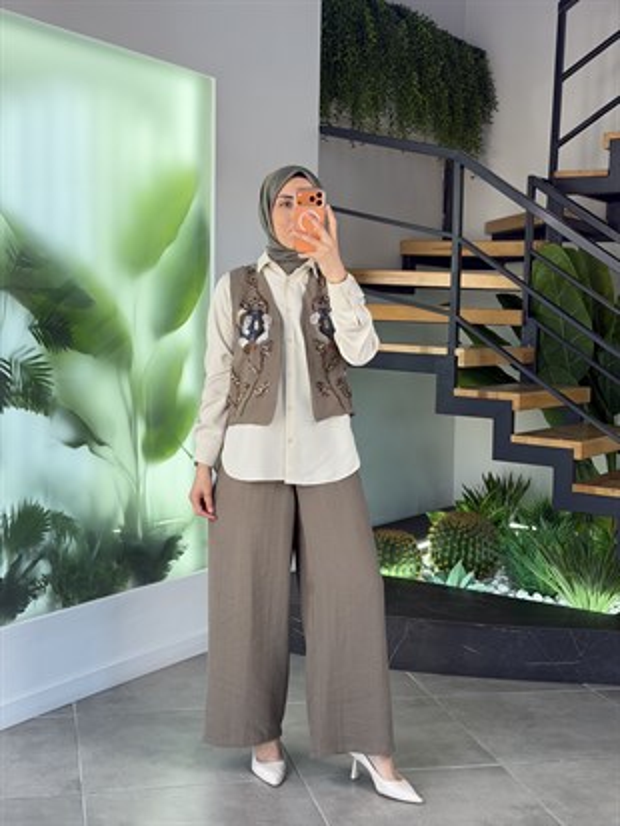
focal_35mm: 48
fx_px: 1146
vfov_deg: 39.6
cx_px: 310
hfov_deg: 30.3
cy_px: 413
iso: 64
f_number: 1.78
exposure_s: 1/182
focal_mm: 6.76
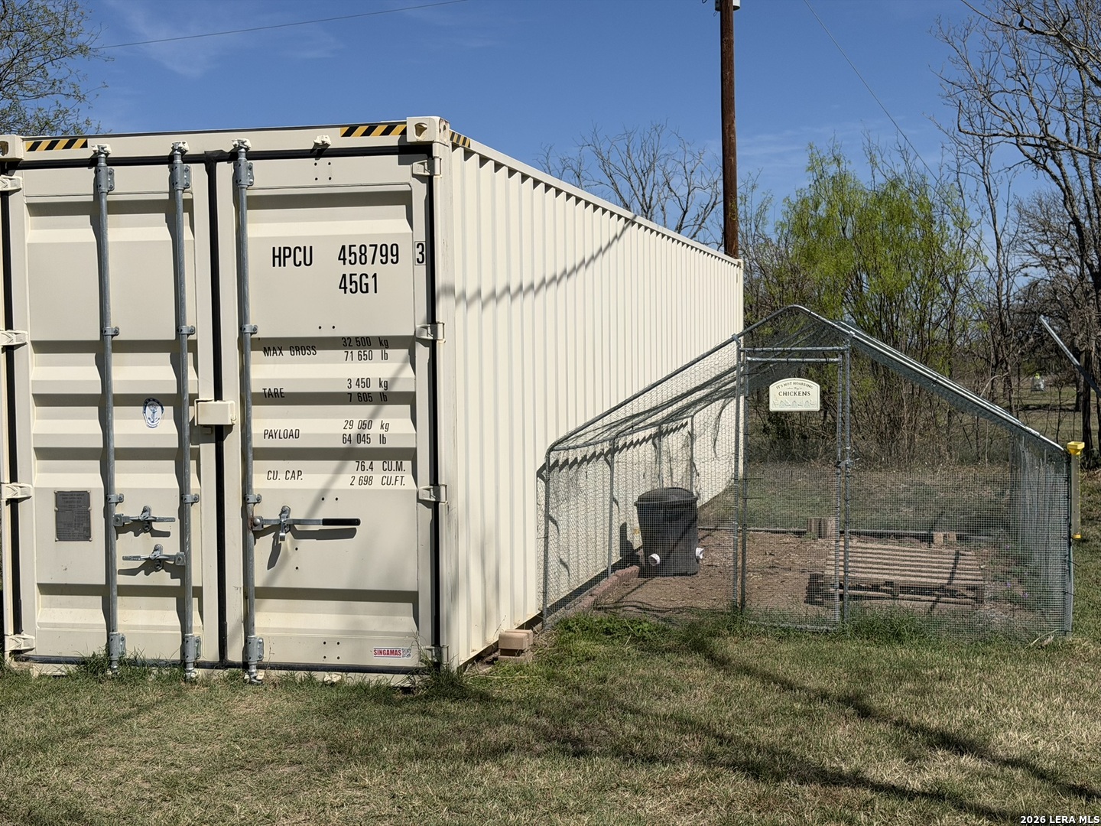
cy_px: 413
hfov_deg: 39.7
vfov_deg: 30.3
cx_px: 550
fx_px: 1527
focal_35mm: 48
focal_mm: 6.76
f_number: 1.78
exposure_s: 1/13333
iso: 80
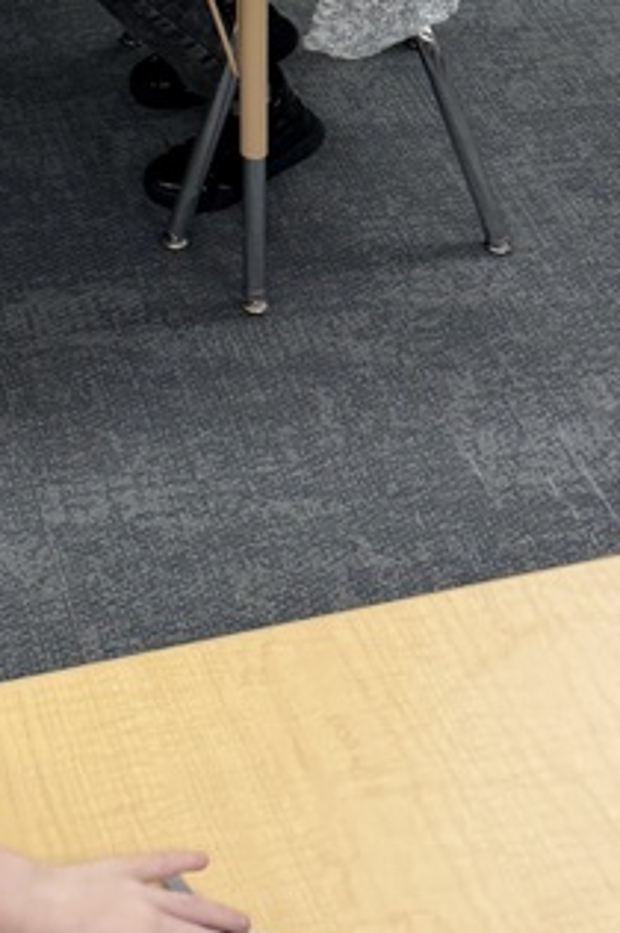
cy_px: -289
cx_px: -136
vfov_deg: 22.4
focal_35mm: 81
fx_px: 2097
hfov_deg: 16.1
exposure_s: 1/120
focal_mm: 6.76
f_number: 1.78
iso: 160
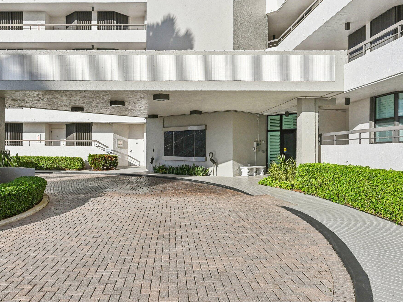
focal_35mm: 28
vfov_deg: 49.7
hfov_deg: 63.1
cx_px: 170
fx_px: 326
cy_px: 154
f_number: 8
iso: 800
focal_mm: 25
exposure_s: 1/3200
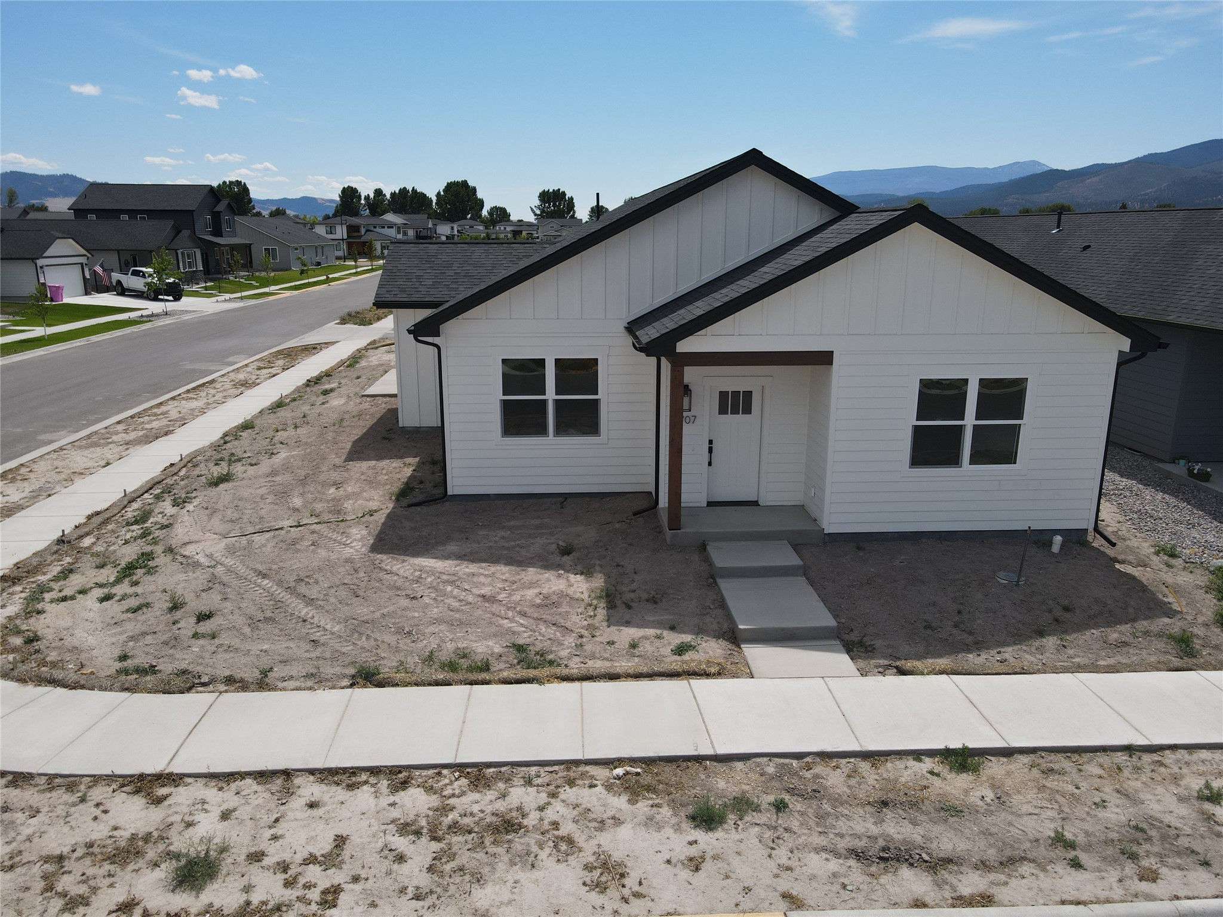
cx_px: 612
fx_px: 848
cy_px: 458
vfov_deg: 56.8
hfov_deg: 71.6
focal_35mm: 24
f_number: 2.8
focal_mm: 4.5
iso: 100
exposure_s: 1/1000
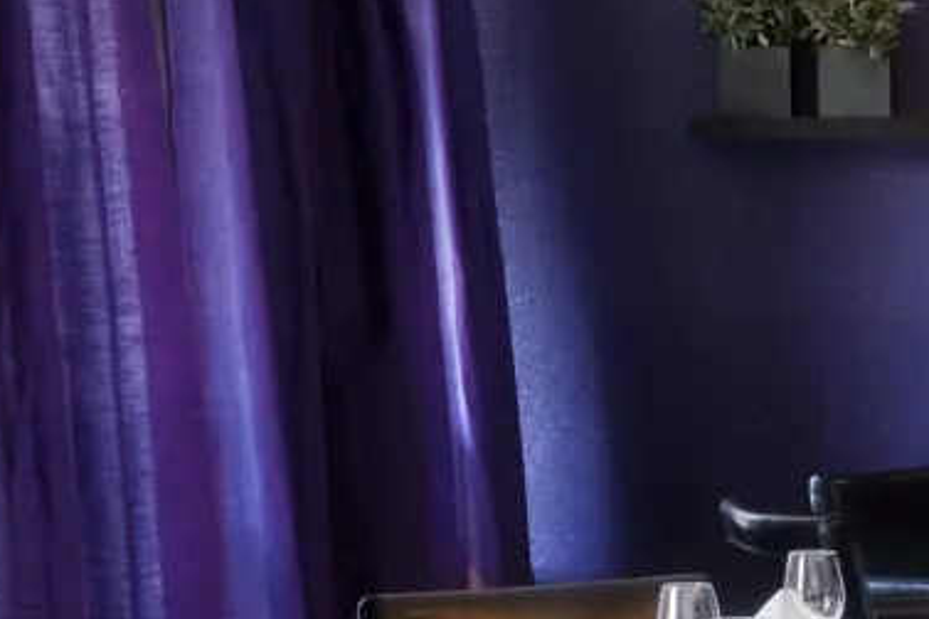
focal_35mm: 159
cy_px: 520
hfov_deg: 12.6
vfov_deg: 8.6
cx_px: 1145
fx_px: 4101
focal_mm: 50
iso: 200
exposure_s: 4
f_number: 22
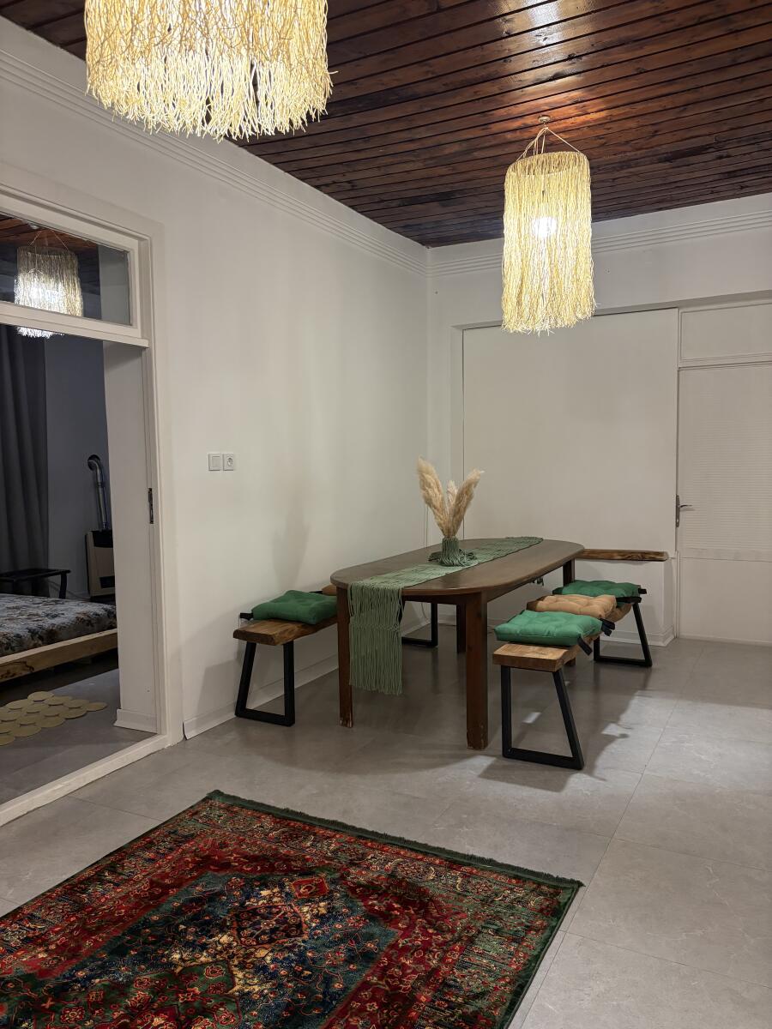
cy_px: 514
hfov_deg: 53.1
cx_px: 386
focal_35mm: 26
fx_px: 773
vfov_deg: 67.3
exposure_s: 1/50
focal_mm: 5.96
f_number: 1.6
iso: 200
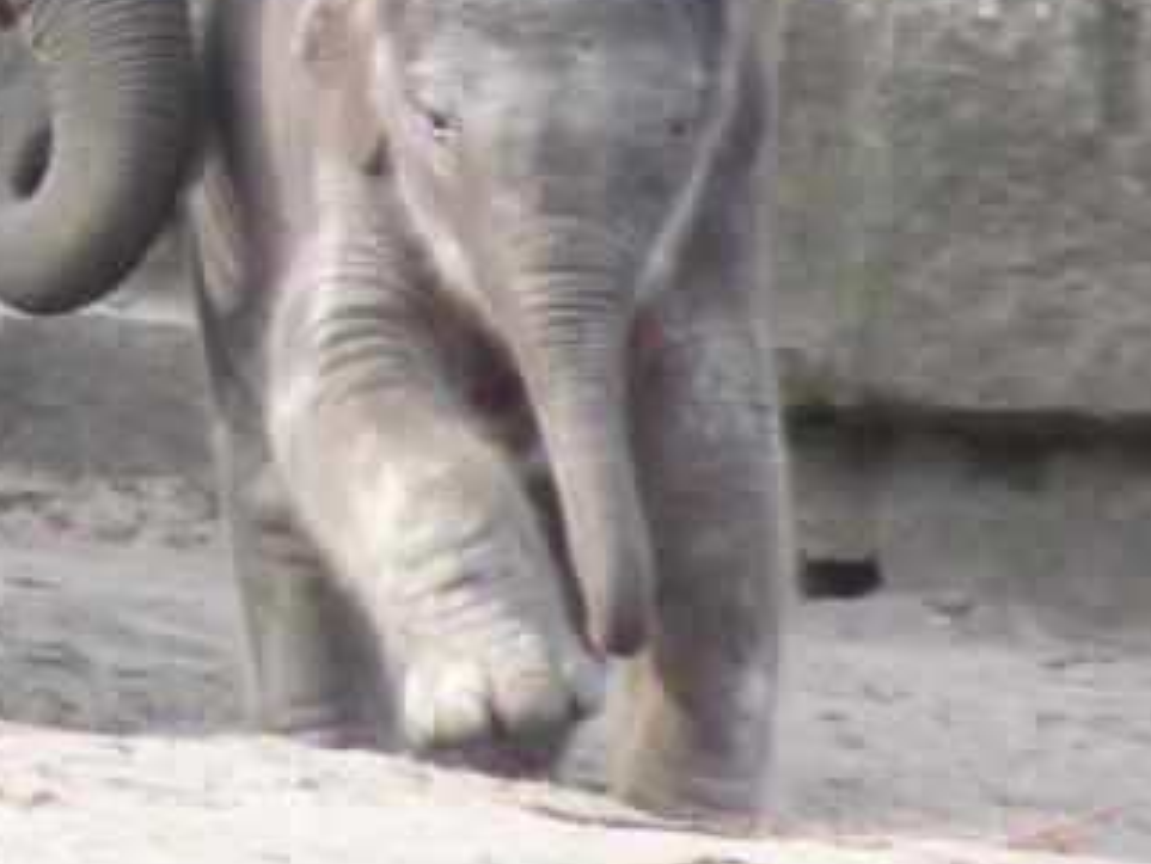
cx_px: -25
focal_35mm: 1723
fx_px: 57312
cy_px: -11
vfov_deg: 0.9
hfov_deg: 1.2
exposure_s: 1/250
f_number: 4.4
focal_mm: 86.4
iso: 200
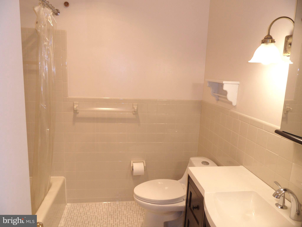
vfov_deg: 56.8
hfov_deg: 71.6
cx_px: 151
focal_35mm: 24
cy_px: 114
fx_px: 209
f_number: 3.2
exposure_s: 1/60
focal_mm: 3.9
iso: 100
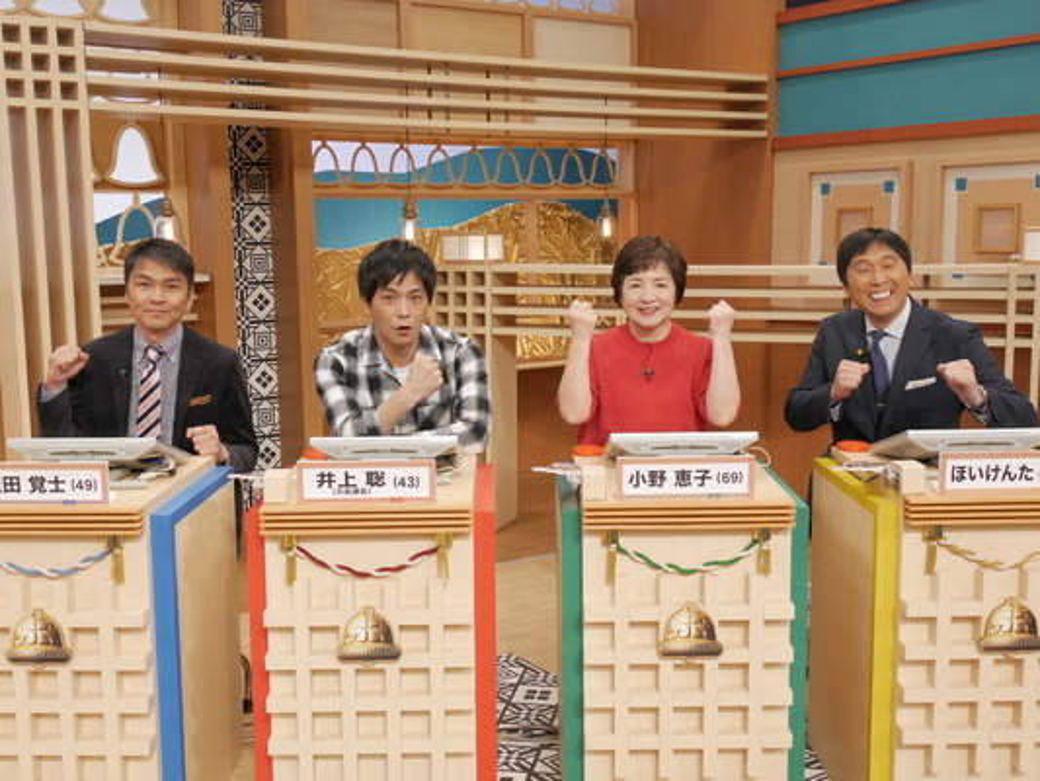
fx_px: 1262
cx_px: 520
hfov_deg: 44.8
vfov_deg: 34.4
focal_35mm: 42
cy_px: 390
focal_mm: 21
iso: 1600
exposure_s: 1/100
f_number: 7.1
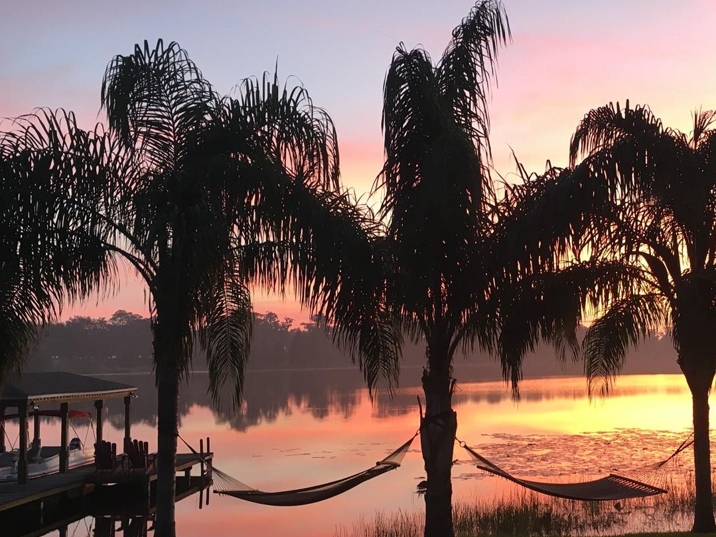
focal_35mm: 43
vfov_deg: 33.5
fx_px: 889
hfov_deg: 43.0
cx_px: 496
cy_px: 313
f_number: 2.2
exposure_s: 1/30
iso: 50
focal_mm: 4.15
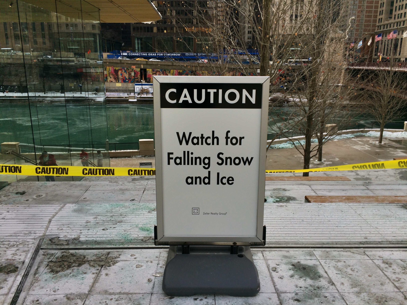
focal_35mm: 29
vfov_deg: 48.2
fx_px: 341
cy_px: 152
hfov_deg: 61.7
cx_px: 204
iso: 32
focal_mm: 4.15
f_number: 2.2
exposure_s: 1/1325
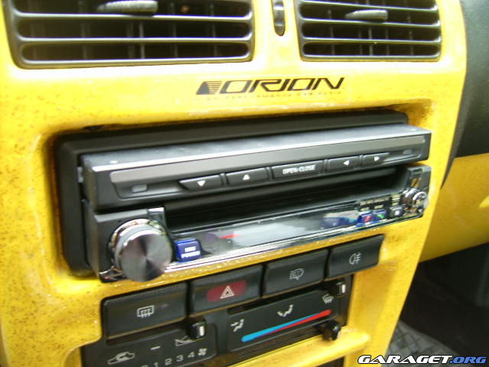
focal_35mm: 35
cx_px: 244
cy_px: 184
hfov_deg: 52.6
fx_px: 494
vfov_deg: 40.7
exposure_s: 1/3
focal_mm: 5.95
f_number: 2.8
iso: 50
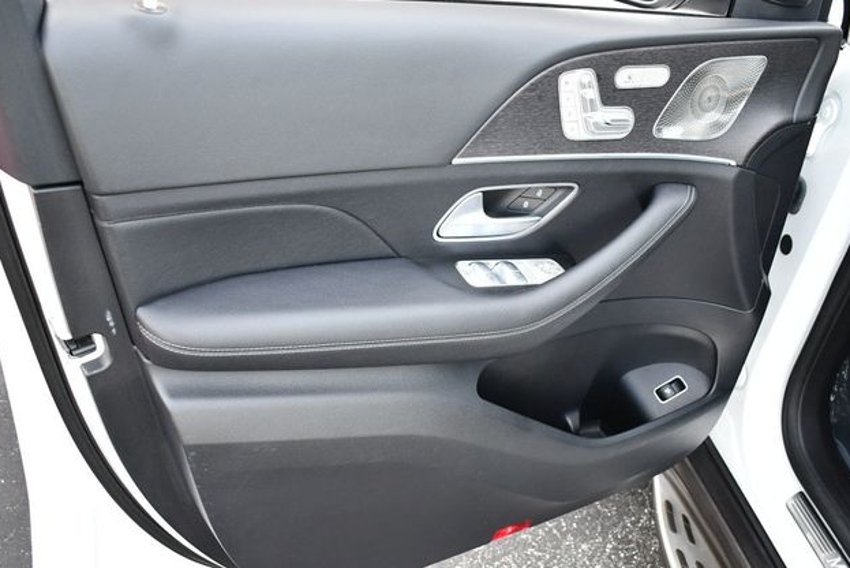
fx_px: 874
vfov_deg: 36.0
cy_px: 281
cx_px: 423
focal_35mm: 37
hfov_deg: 51.9
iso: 800
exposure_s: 1/250
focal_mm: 18
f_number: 3.5
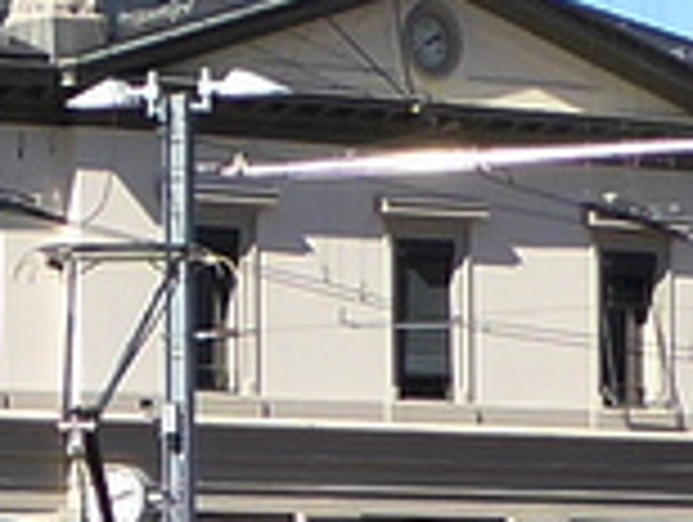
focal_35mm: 210
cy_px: 693
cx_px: -140
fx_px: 4211
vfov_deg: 7.0
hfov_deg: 9.3
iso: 80
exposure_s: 1/640
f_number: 3.4
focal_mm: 4.7
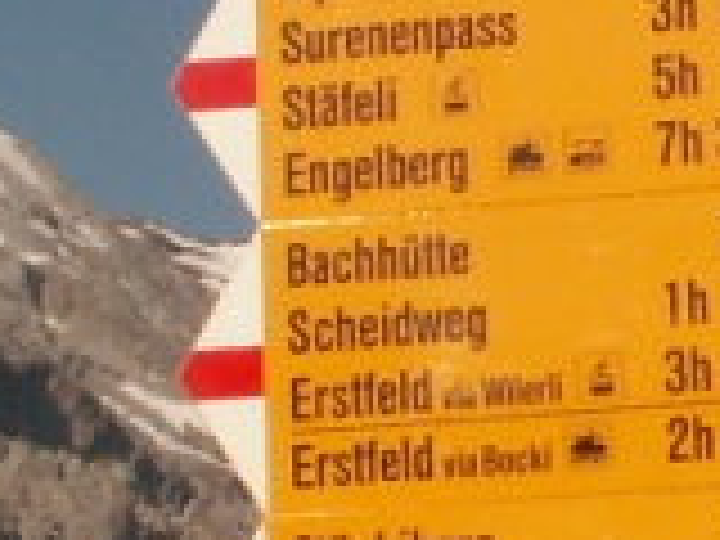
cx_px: 886
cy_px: 248
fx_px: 5470
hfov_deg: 7.5
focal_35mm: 263
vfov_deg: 5.7
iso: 50
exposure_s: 1/250
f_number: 8
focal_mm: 6.84
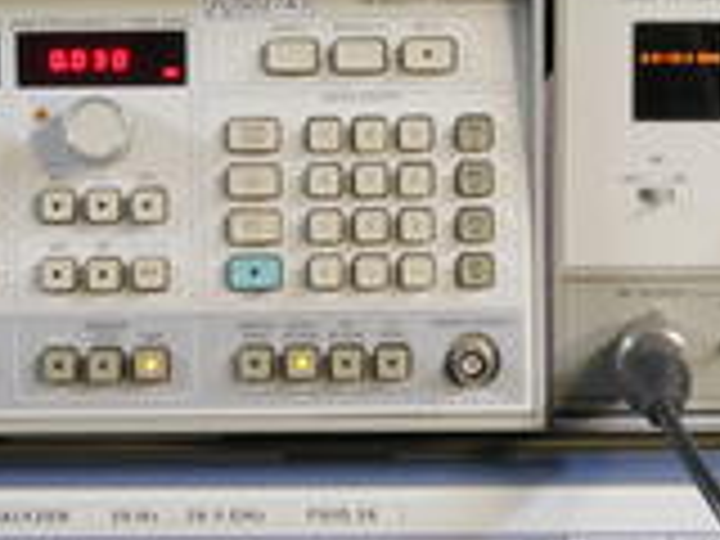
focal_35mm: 230
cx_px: 374
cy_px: 576
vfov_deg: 6.4
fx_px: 4784
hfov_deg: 8.6
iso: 800
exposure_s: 1/1.3
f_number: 22
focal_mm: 46
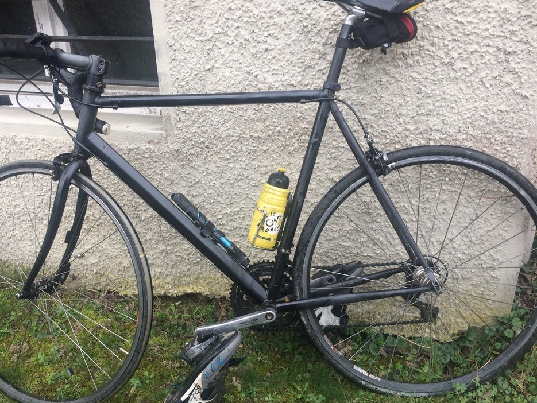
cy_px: 210
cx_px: 255
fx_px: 481
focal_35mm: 31
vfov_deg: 45.5
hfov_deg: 58.3
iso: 32
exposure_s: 1/101
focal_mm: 4.15
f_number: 2.2
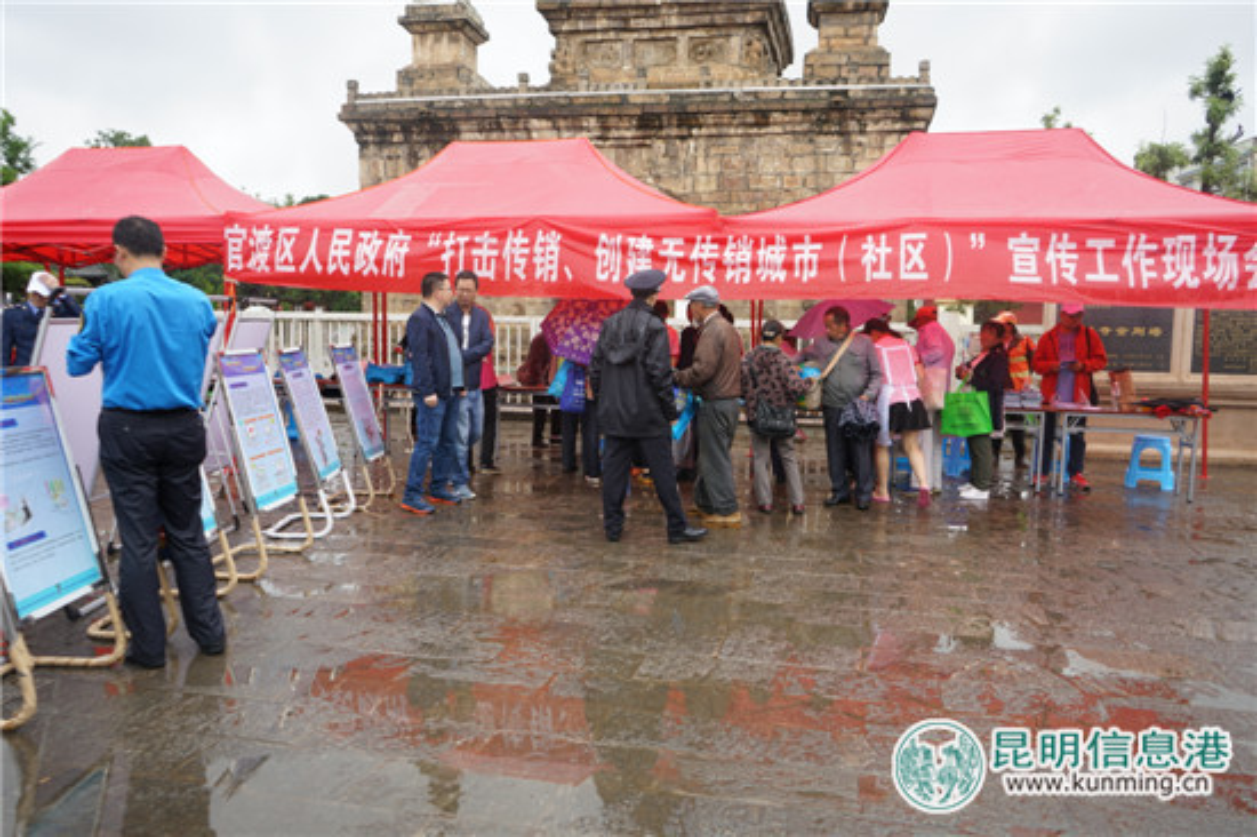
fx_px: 977
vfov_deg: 46.3
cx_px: 628
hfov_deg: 65.5
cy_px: 418
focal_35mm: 28
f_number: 5
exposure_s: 1/100
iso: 100
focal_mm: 28
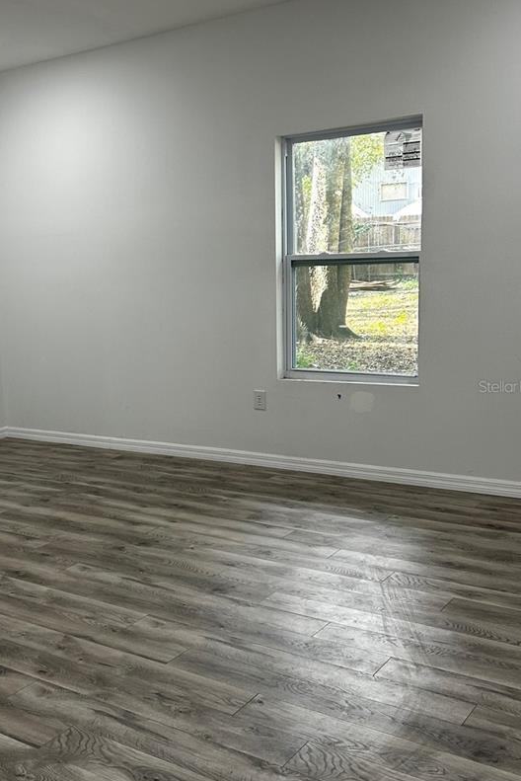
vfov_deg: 47.4
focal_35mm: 41
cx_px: 105
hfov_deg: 31.8
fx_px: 889
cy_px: 386
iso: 100
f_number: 1.5
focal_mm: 5.7
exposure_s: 1/120
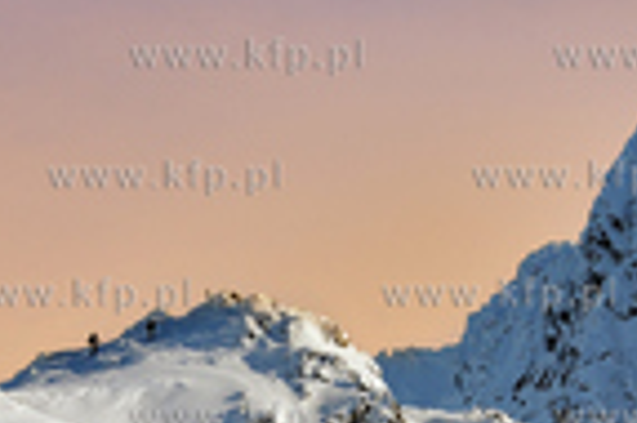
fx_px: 8660
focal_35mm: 490
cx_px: 829
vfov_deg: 2.8
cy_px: 476
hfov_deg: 4.2
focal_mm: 175
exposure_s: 1/320
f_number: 14
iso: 200
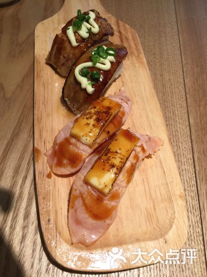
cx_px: 104
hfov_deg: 48.2
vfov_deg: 61.7
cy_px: 138
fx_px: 231
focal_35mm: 29
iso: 40
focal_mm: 4.15
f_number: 2.2
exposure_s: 1/33
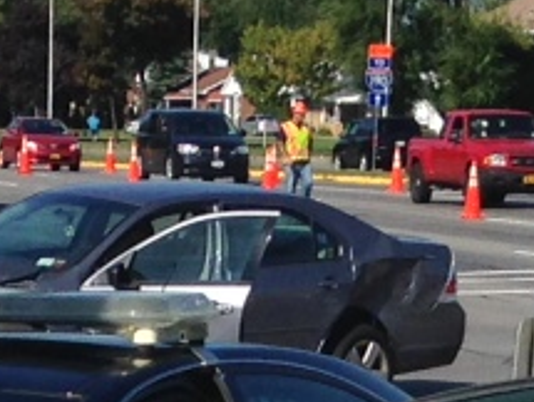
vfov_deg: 5.7
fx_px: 3863
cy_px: 1027
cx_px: 201
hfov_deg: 7.9
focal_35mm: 250
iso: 50
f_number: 2.4
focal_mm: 4.12
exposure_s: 1/2358
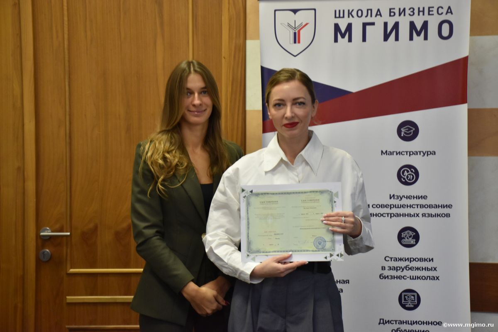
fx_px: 1037
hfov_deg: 27.0
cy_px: 166
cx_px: 249
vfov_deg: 18.2
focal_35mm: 75
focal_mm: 50
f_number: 4.8
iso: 1000
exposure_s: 1/125
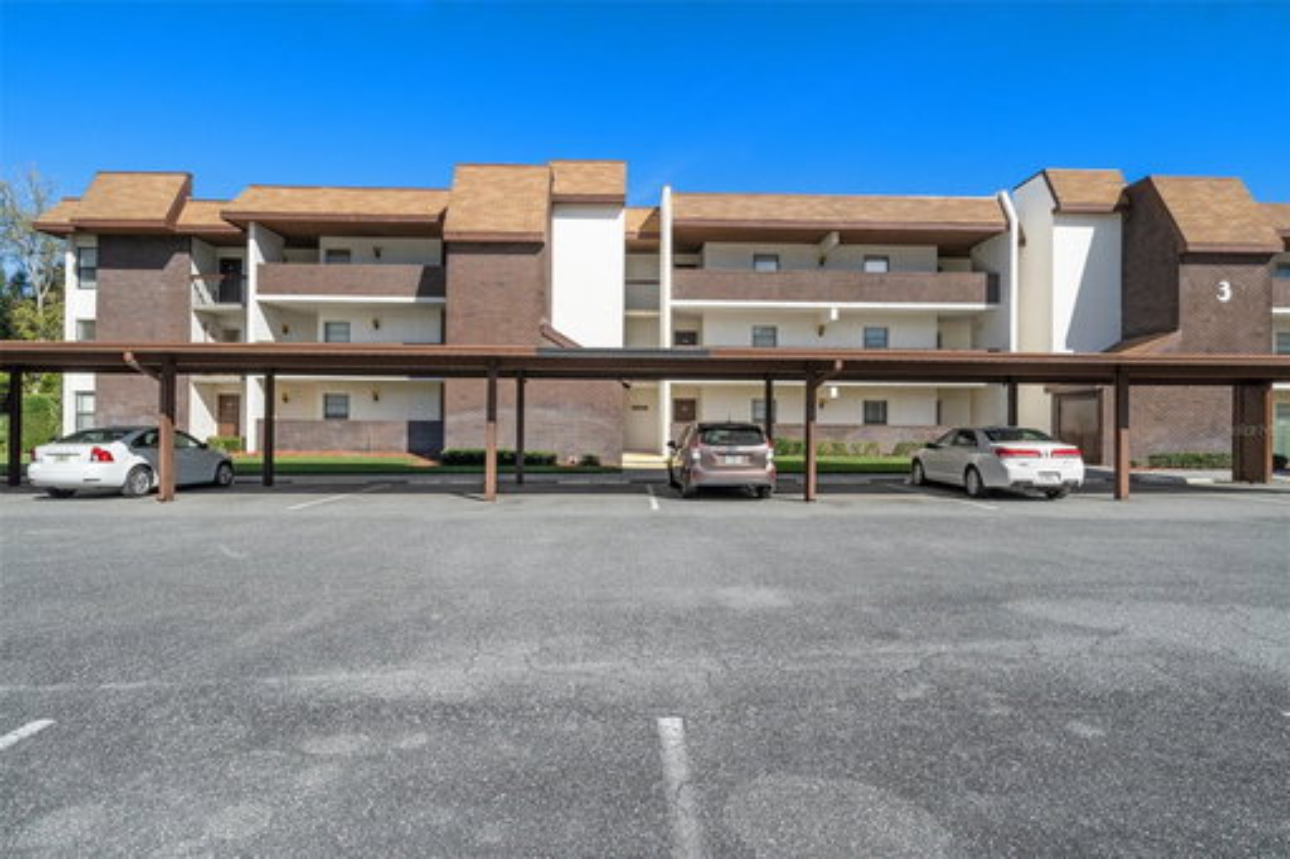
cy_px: 430
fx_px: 645
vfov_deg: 67.3
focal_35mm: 18
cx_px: 645
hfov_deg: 90.0
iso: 320
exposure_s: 1/800
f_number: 8
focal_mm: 12
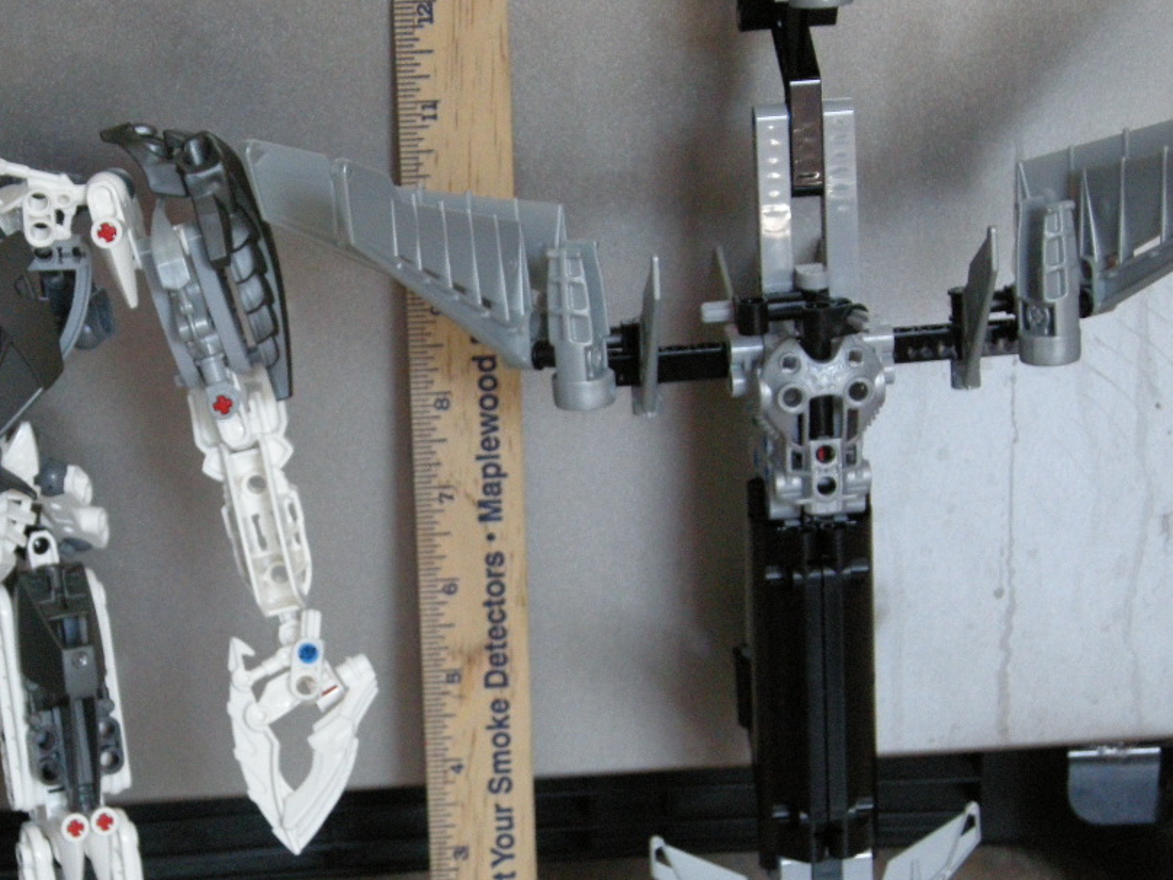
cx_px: 332
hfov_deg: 20.5
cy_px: 658
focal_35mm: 95
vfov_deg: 15.5
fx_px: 3219
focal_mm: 12.9
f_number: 3.5
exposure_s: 1/68
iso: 400
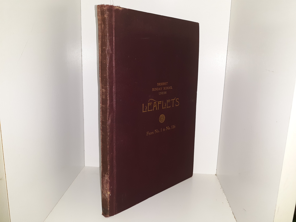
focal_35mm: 28
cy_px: 111
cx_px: 148
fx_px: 239
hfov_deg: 63.4
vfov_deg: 49.7
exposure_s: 1/120
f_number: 1.7
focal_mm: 3.7
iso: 64
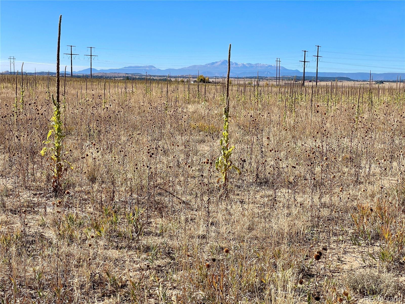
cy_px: 152
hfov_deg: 36.8
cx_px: 202
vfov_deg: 28.0
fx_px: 608
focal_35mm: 52
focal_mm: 6
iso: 25
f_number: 2
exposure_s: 1/1597
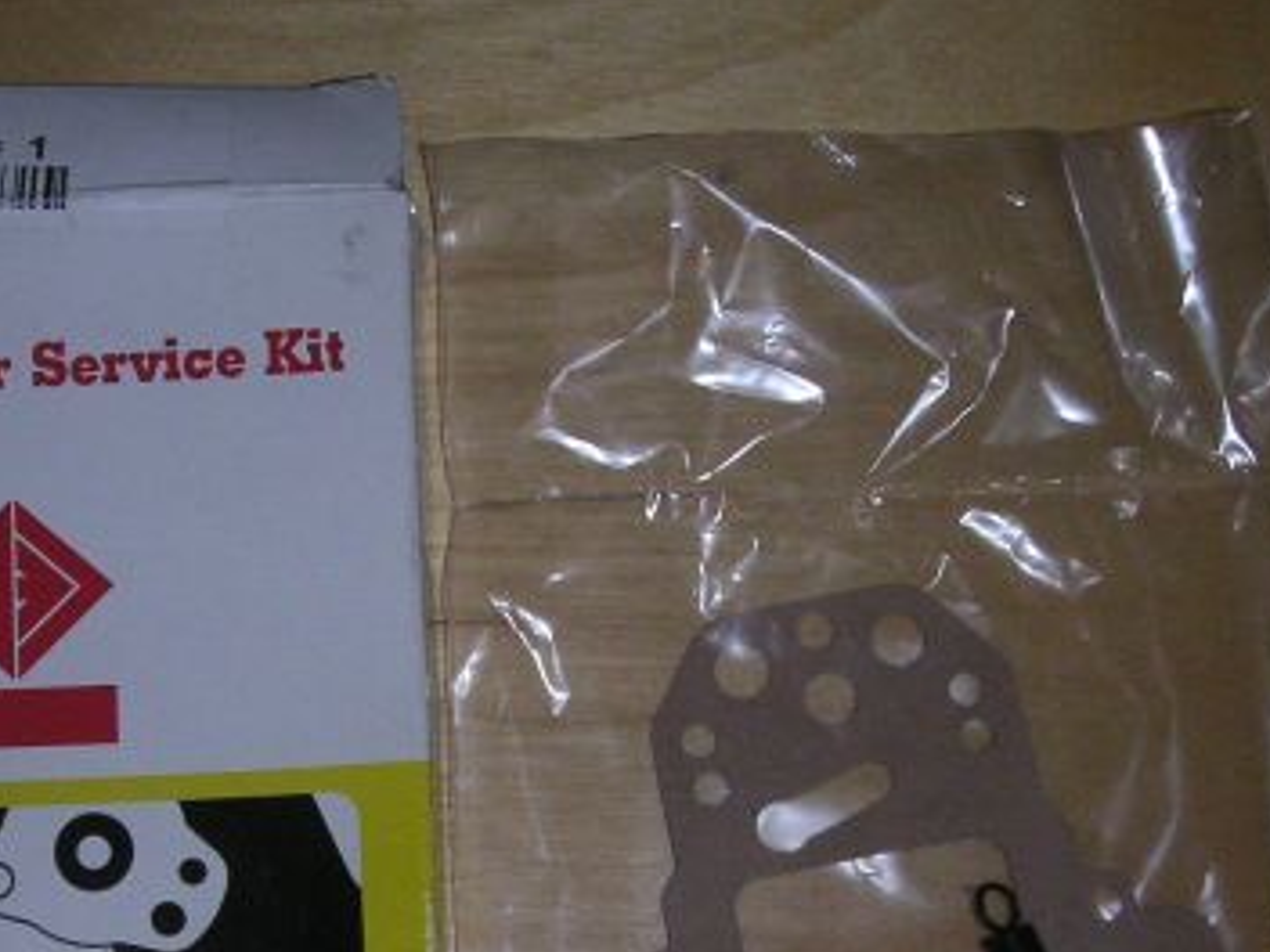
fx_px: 2531
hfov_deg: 28.0
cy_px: 847
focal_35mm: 69
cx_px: 455
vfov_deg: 20.9
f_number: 6.7
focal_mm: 6
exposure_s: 1/45
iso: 160
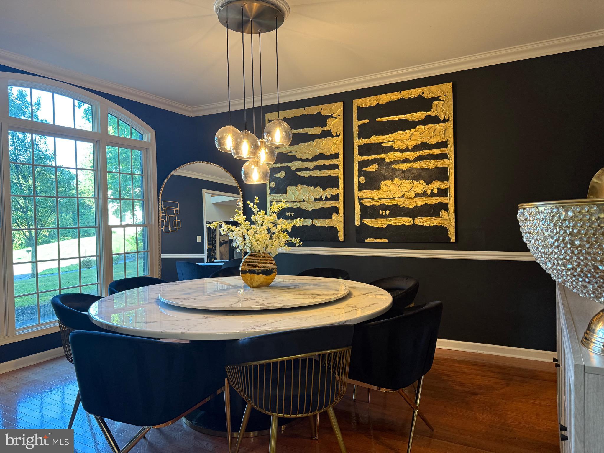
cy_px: 226
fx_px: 419
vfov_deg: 56.8
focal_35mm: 24
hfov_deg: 71.6
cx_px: 302
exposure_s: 1/60
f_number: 1.78
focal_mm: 6.76
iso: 200
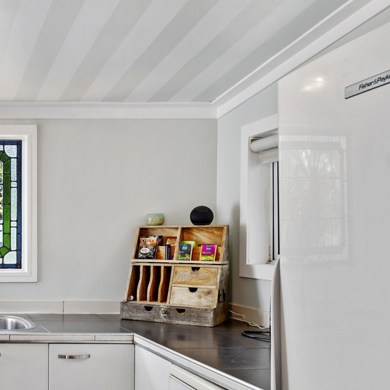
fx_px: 590
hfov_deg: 31.3
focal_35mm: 46
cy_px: 220
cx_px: -67
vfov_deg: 36.6
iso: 100
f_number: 7.1
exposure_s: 1/5
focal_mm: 18.5
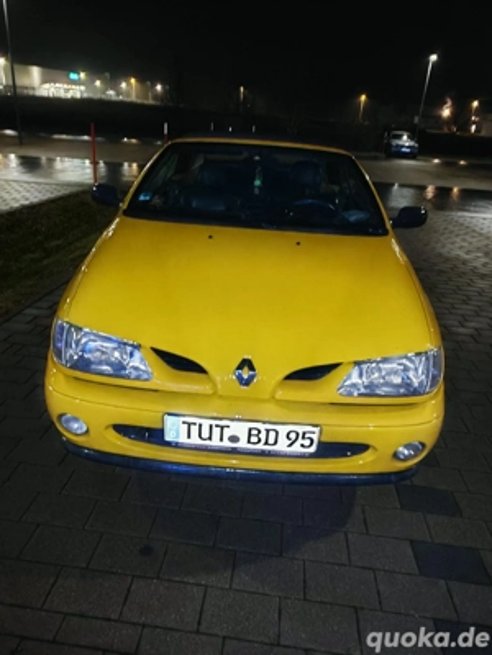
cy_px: 328
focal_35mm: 26
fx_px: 493
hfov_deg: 53.1
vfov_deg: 67.3
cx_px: 246
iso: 6400
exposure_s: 1/17
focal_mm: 1.82
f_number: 2
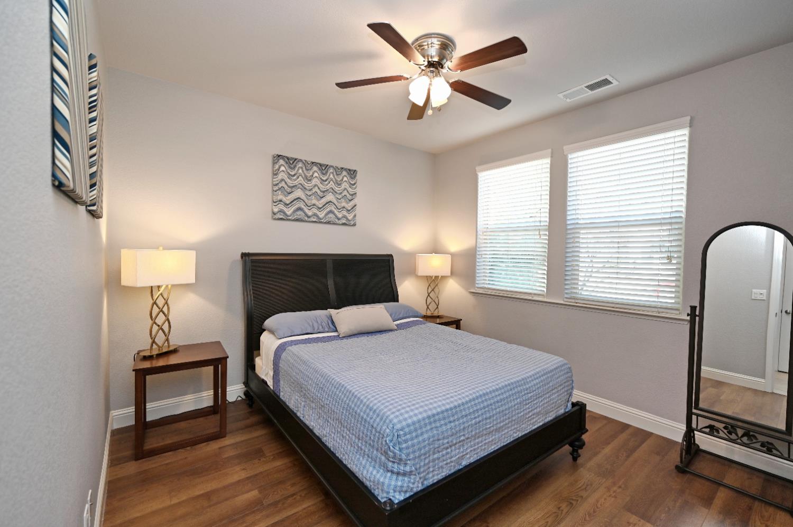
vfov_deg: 75.4
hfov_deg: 98.6
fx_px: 341
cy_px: 264
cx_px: 396
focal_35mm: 16
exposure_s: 1/60
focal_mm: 15.5
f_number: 4
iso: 450
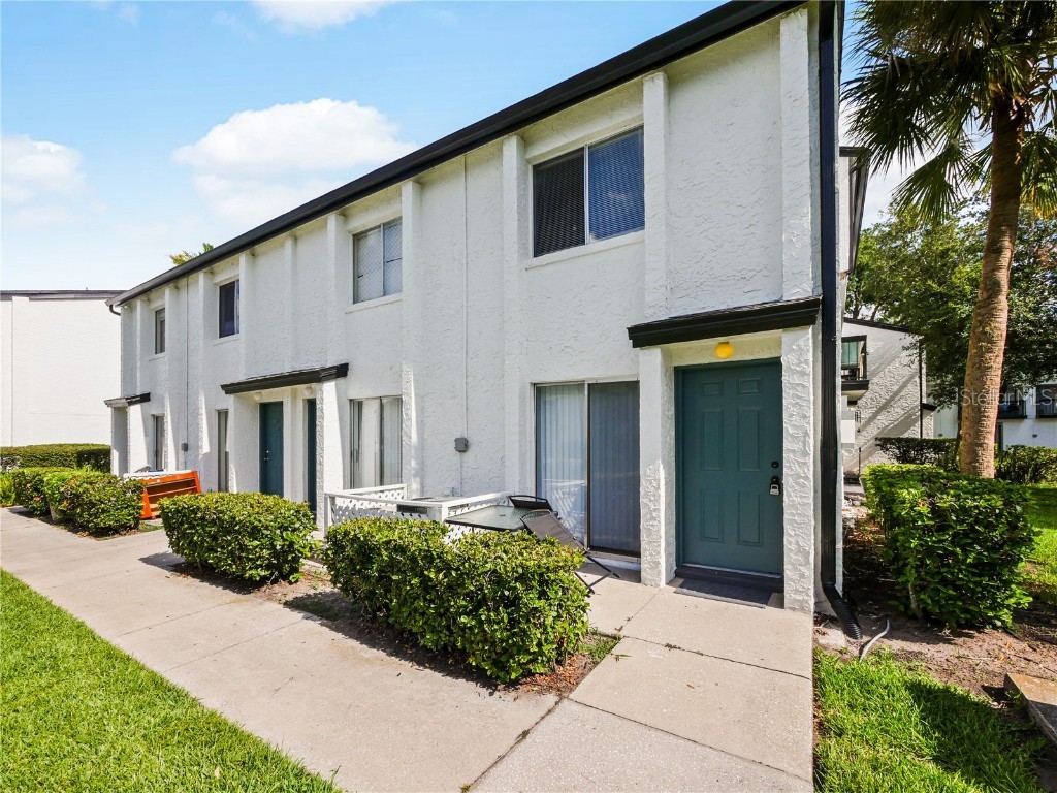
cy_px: 396
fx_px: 427
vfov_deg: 85.7
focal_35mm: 14
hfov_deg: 102.1
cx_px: 528
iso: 200
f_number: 8
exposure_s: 1/500
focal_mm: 7
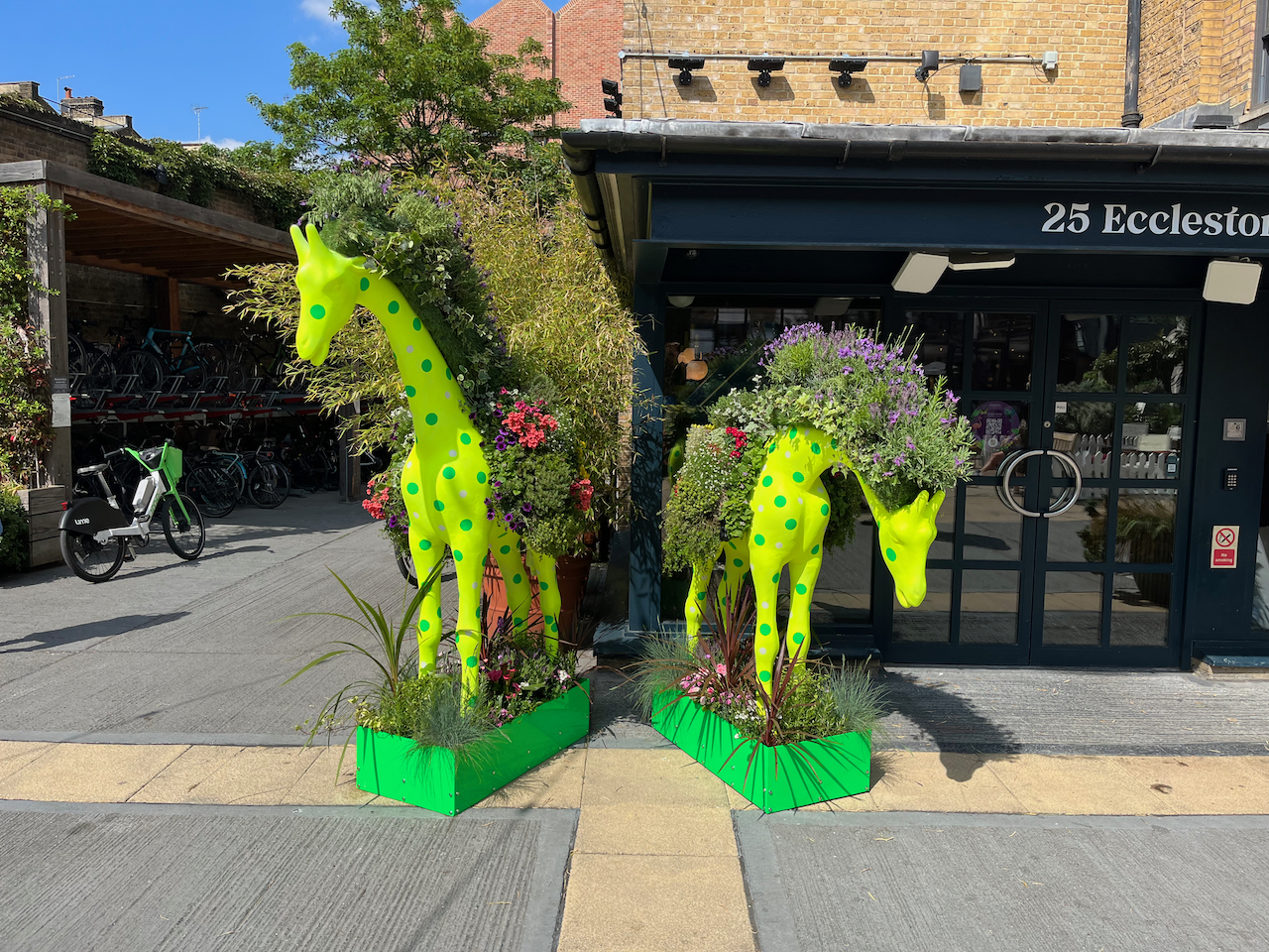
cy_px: 476
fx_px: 953
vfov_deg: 53.1
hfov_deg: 67.3
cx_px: 634
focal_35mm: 26
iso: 50
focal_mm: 5.1
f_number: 1.6
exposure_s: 1/2755
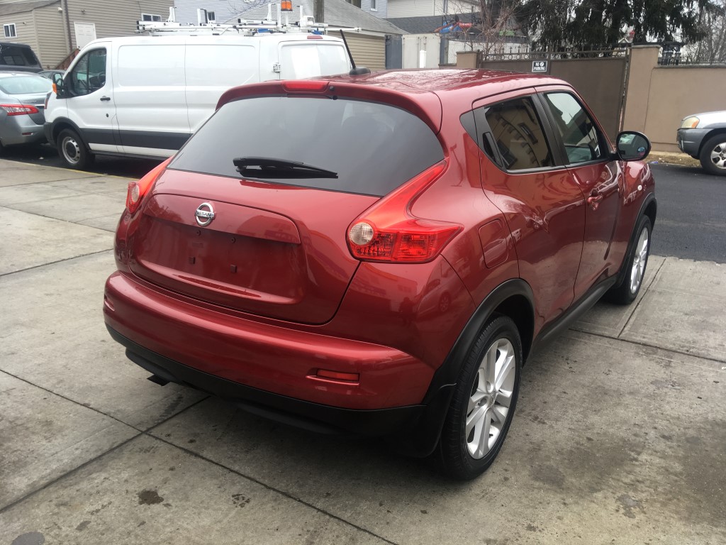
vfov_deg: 48.2
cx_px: 363
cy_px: 272
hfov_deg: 61.7
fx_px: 608
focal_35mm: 29
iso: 25
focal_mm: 4.15
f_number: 2.2
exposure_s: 1/127
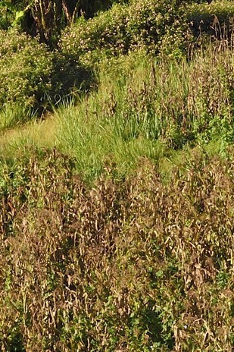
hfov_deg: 2.3
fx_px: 5864
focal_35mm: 601
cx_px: -172
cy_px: -541
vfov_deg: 3.4
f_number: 9
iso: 200
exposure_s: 1/250
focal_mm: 116
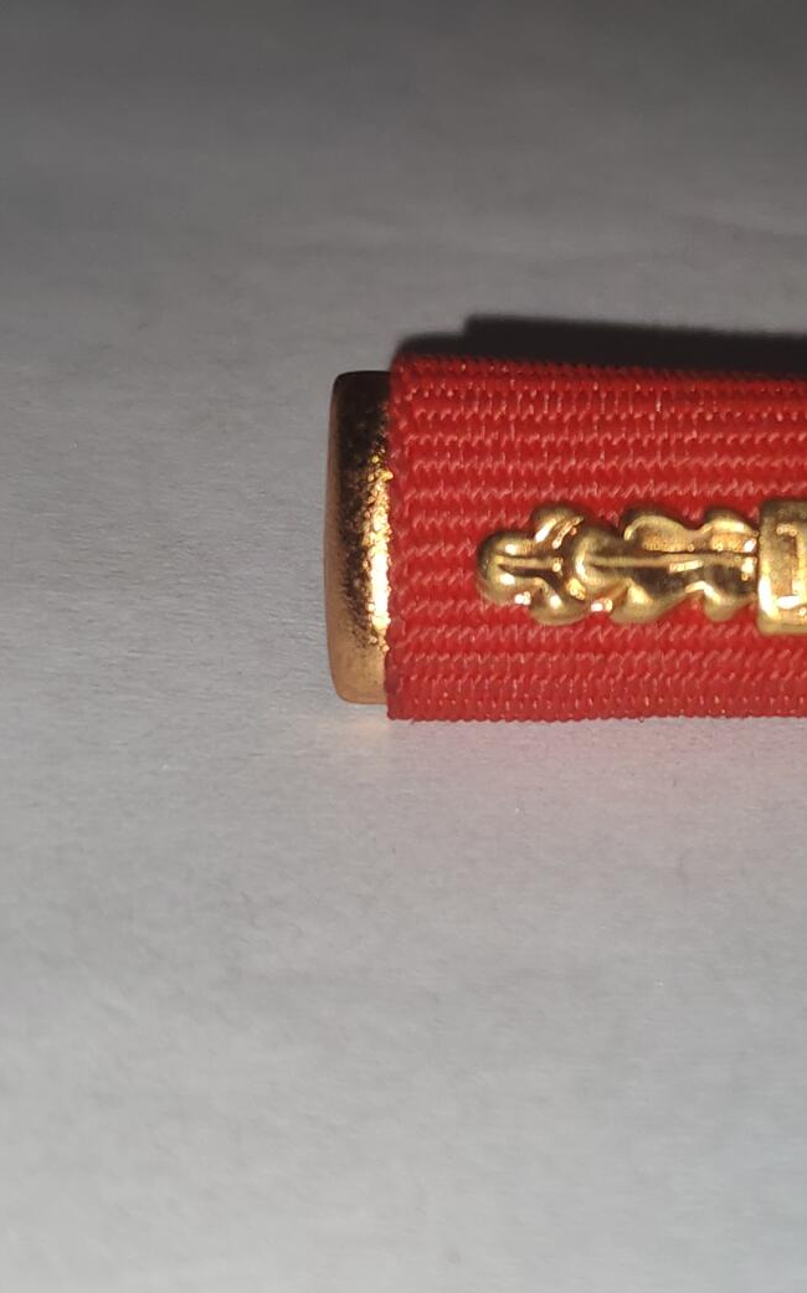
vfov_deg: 26.8
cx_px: 828
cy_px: 646
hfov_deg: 16.5
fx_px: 2711
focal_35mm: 77
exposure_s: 1/100
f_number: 1.95
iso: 80
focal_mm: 5.52
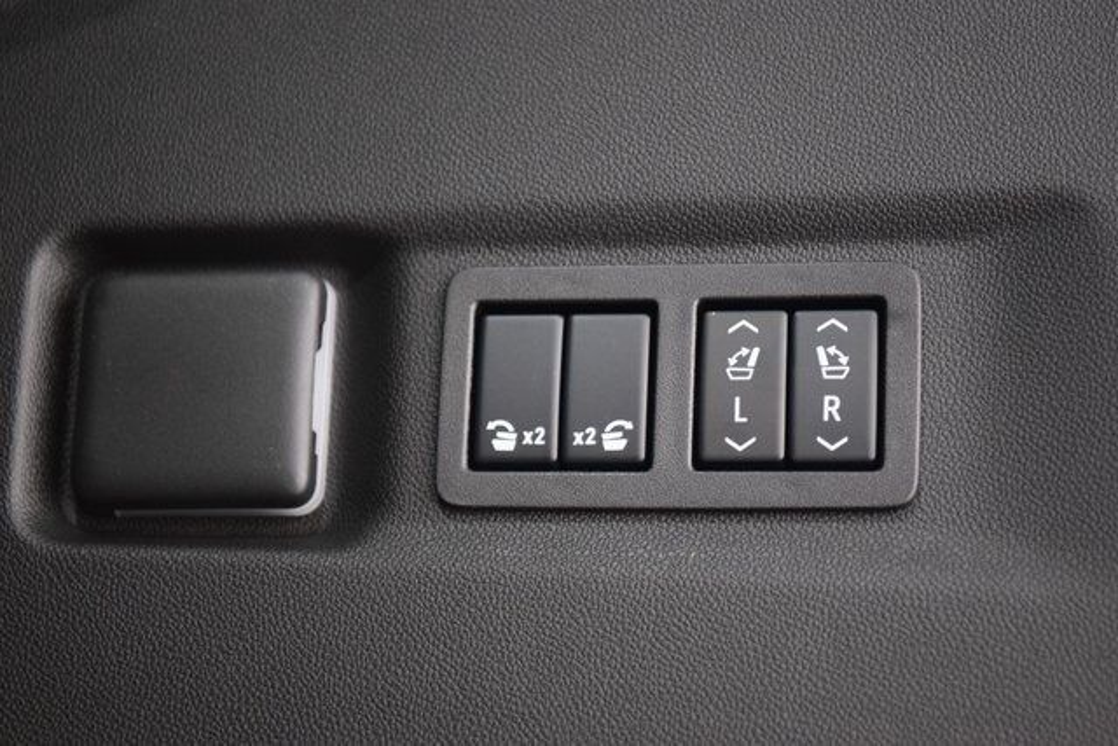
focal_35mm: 105
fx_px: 3261
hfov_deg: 19.5
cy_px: 373
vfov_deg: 13.0
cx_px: 559
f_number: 2.8
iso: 1600
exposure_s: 1/8
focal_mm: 70
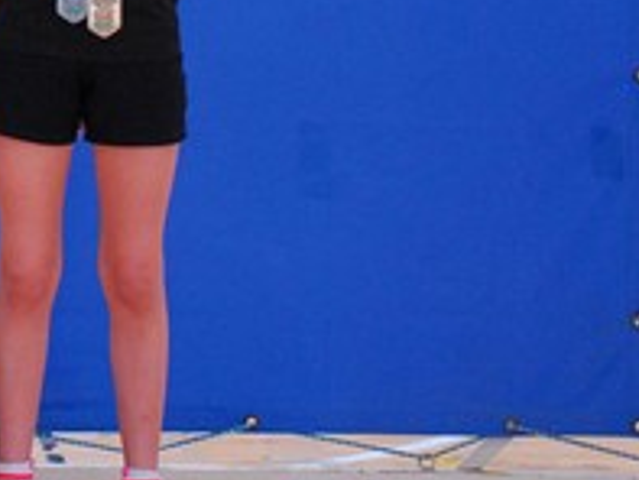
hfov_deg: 10.3
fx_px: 3473
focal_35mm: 188
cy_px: -13
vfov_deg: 7.9
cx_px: -188
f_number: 4
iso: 800
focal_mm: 32
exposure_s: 1/80
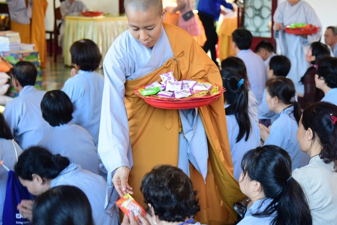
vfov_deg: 16.5
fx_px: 777
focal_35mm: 83
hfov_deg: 24.5
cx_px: 169
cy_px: 109
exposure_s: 1/60
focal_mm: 65
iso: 1600
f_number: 4
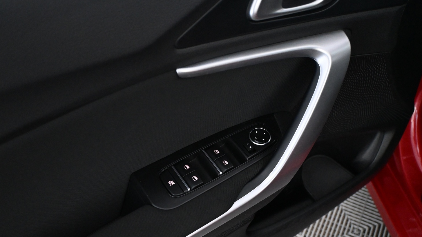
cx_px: 207
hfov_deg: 55.5
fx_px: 401
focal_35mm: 36
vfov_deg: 32.7
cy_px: 155
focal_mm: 20.5
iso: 4000
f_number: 3.8
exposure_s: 1/60
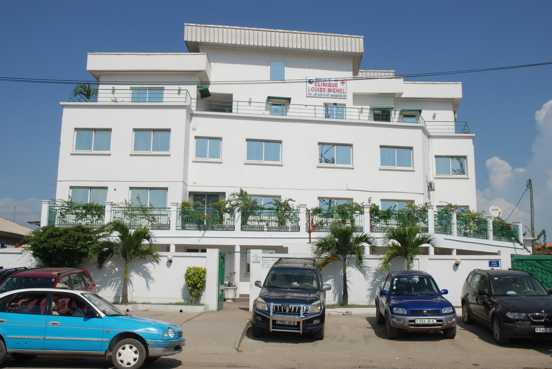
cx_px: 276
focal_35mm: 36
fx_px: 553
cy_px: 184
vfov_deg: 37.0
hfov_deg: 53.1
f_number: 11
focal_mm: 24
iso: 200
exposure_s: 1/500
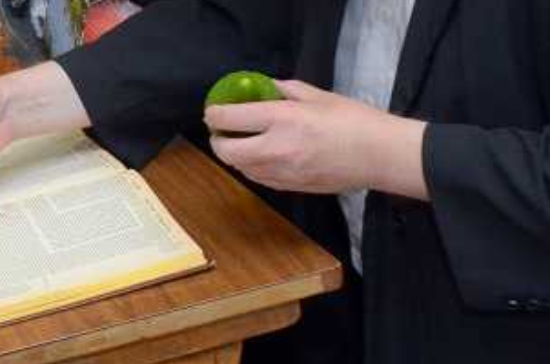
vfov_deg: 12.0
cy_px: -2
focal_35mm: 112
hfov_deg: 16.3
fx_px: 1707
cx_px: -337
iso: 800
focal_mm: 22
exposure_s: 1/160
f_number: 9
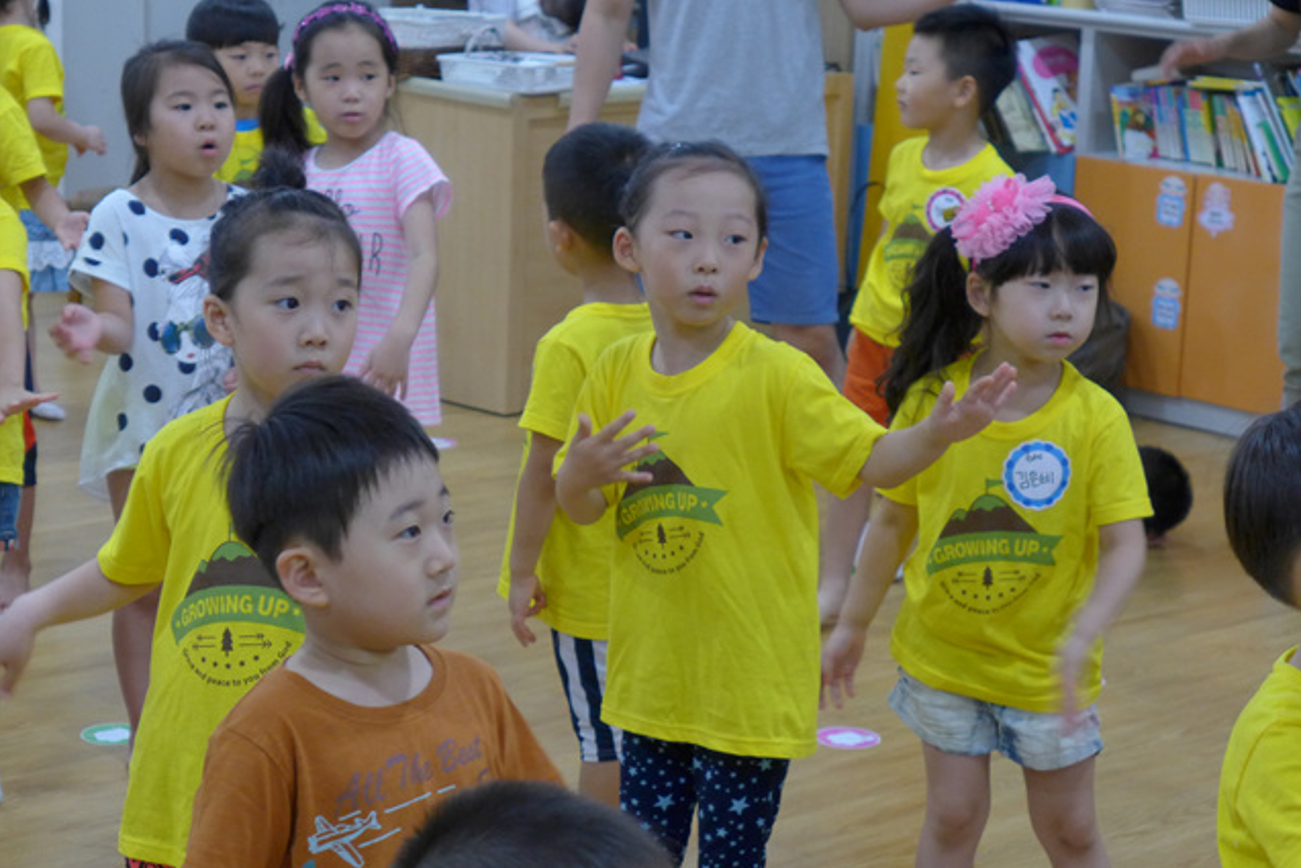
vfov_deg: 14.6
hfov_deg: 21.7
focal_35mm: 94
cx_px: 652
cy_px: 419
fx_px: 3398
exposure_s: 1/125
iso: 400
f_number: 2.3
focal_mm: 17.7
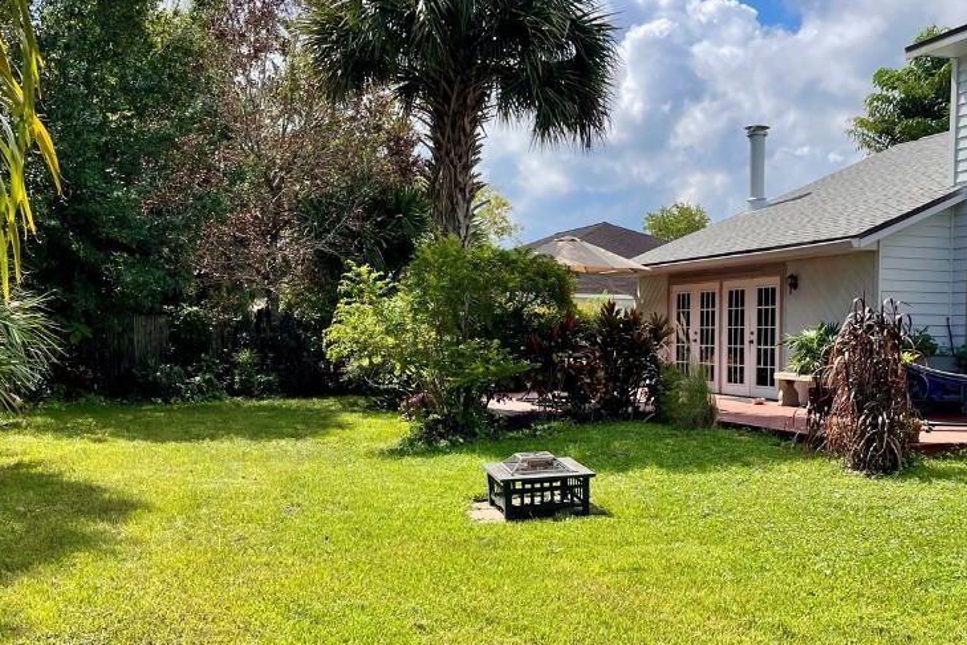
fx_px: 1021
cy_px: 376
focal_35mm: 38
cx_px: 554
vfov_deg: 35.0
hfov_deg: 50.5
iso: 32
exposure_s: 1/3125
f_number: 1.6
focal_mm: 4.2
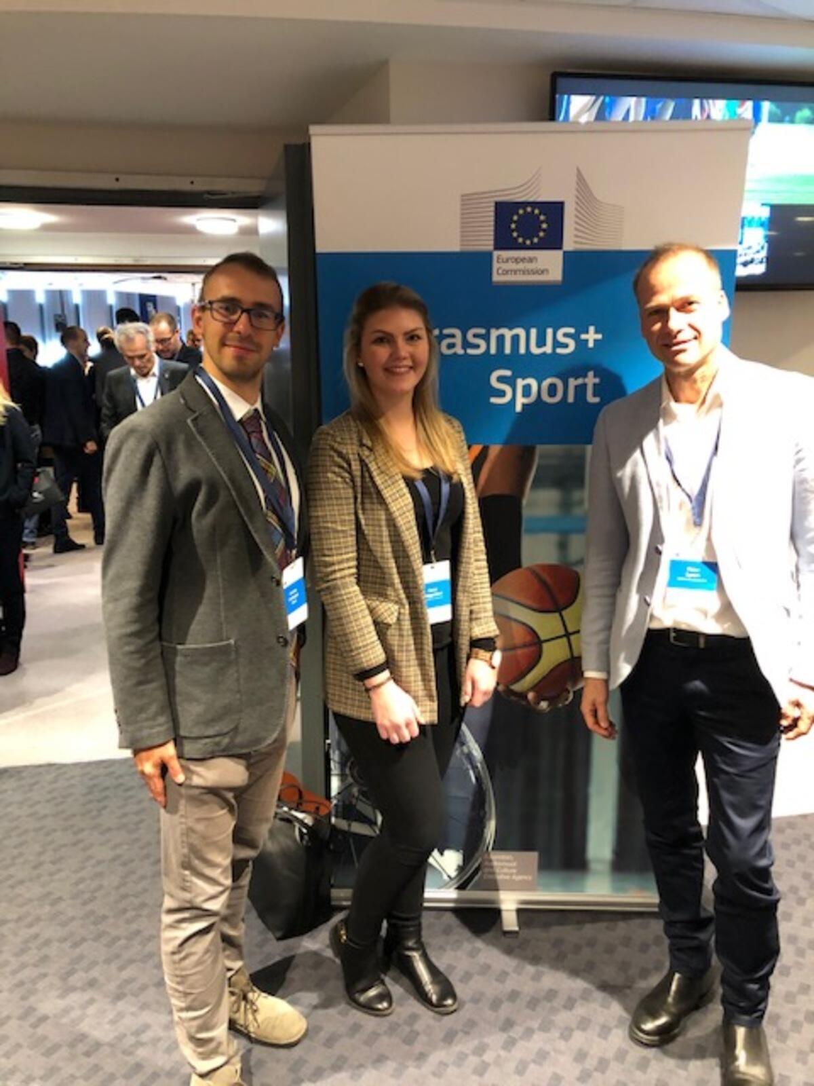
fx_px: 878
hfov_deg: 49.7
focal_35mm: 28
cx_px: 407
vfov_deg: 63.4
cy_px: 543
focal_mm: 3.99
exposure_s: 1/6
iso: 80
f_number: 1.8
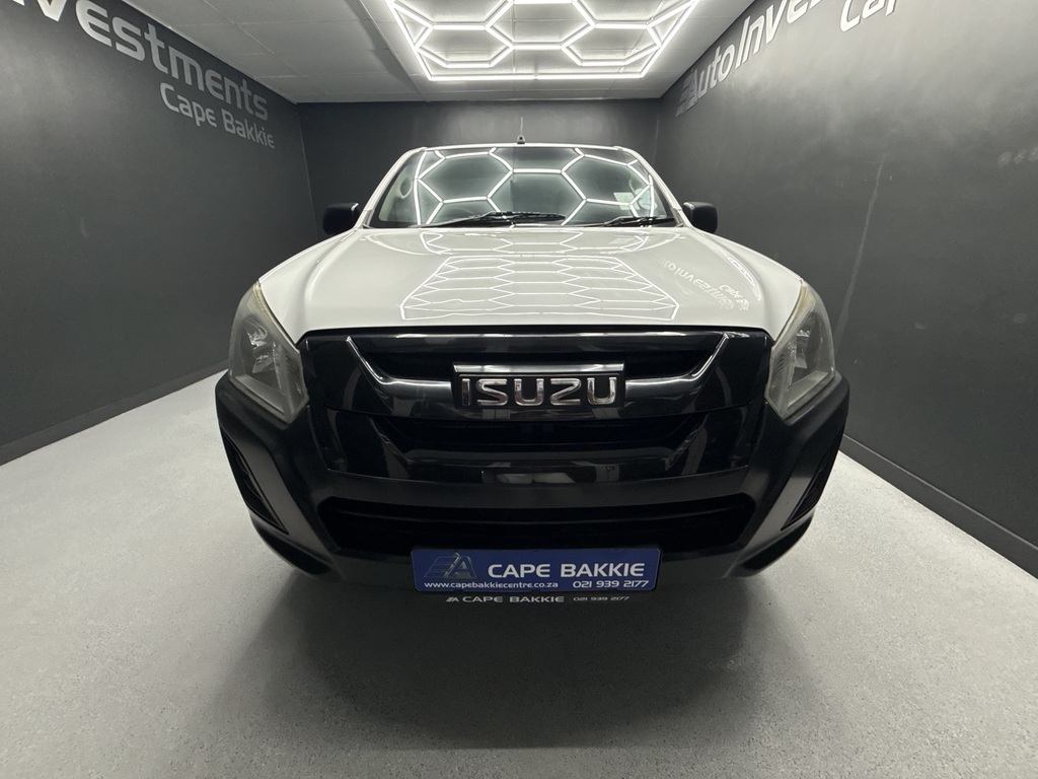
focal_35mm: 14
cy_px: 390
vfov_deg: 85.7
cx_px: 519
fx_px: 420
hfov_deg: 102.1
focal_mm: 2.22
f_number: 2.2
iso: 125
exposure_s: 1/100
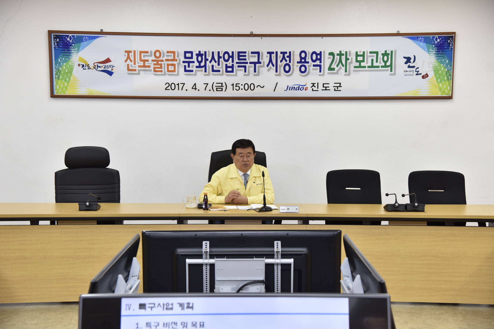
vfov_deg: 24.6
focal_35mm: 55
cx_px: 247
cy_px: 164
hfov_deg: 36.2
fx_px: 755
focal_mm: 55
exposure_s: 1/125
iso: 800
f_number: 4.5
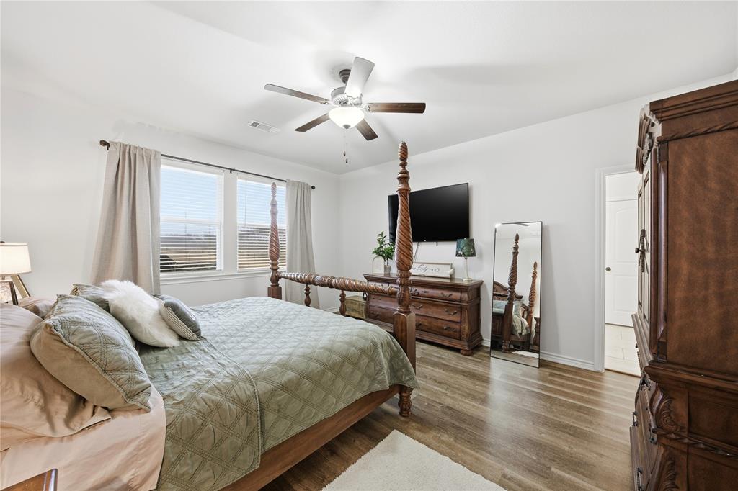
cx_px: 369
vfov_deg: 85.4
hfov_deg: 108.3
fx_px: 266
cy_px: 246
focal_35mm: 13
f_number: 9
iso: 320
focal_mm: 13
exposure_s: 1/40
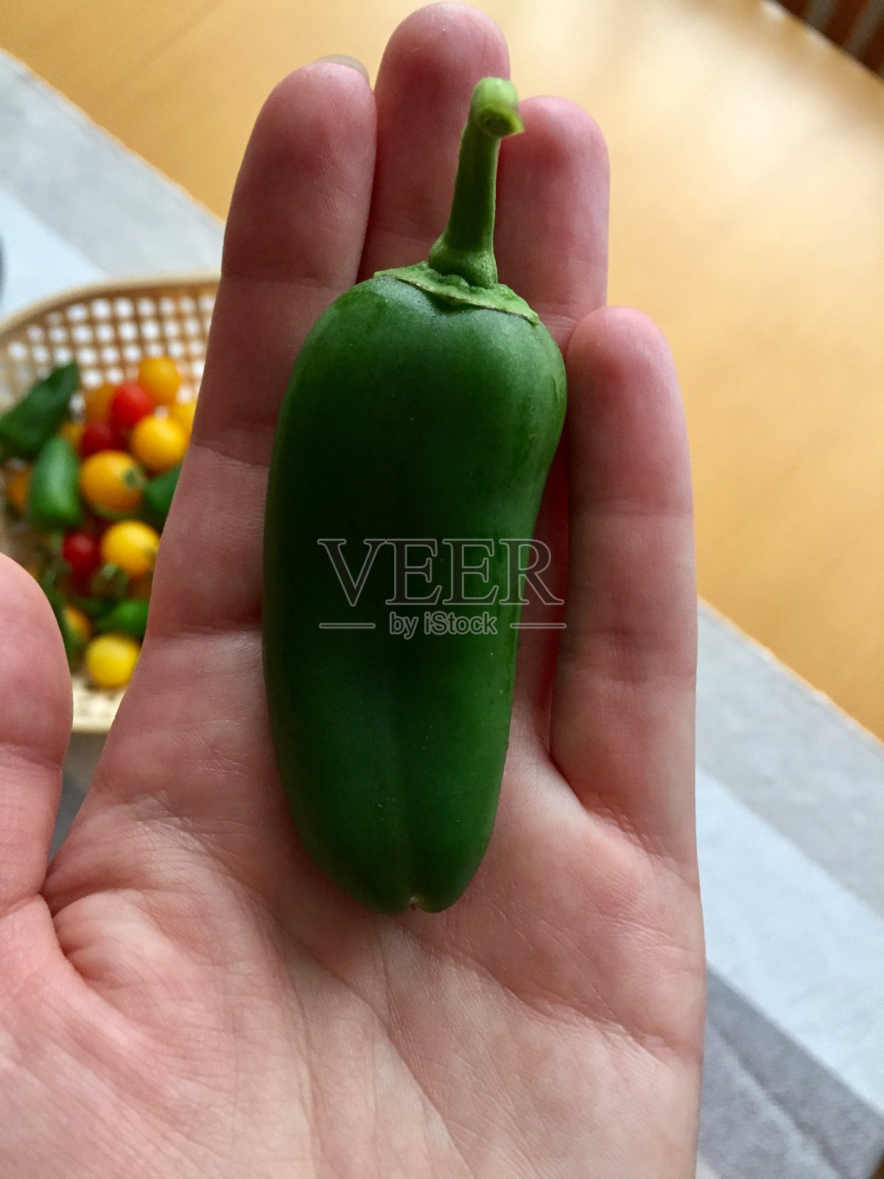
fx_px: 987
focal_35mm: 29
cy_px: 590
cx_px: 442
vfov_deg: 61.7
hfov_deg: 48.2
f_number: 2.2
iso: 200
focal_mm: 4.15
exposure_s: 1/33
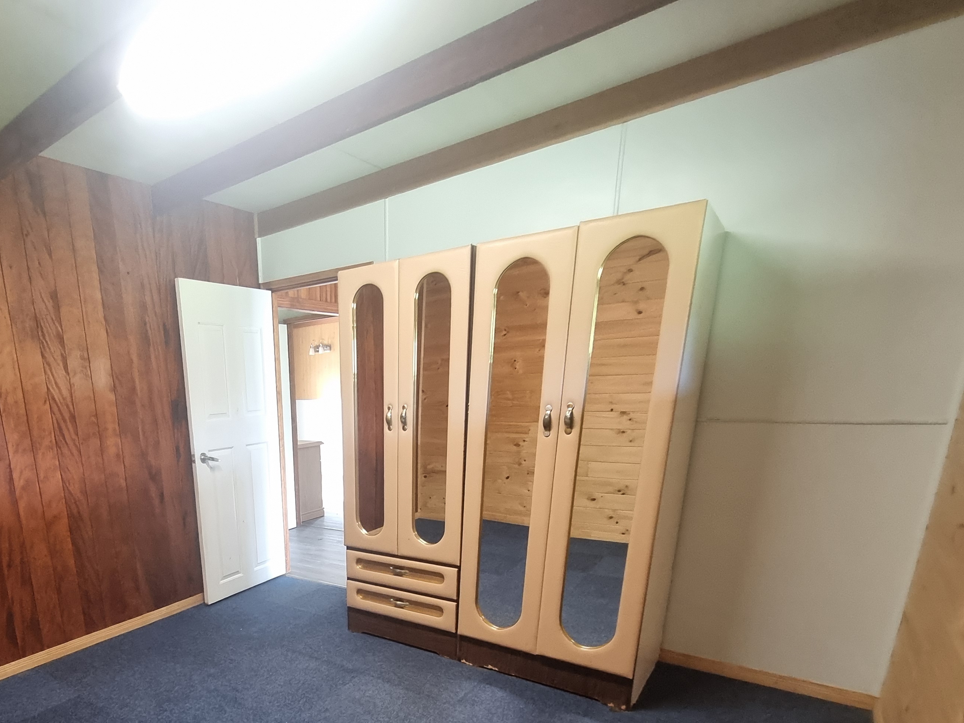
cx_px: 288
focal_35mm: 20
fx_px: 557
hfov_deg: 77.9
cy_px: 556
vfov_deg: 61.7
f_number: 2.2
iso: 400
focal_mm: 1.74
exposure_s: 1/50
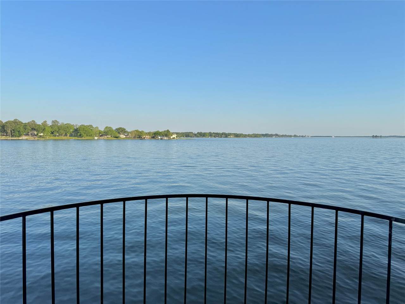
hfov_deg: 71.6
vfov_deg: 56.8
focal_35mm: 24
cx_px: 202
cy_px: 152
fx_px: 281
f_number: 1.78
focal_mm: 6.76
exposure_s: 1/3425
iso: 80
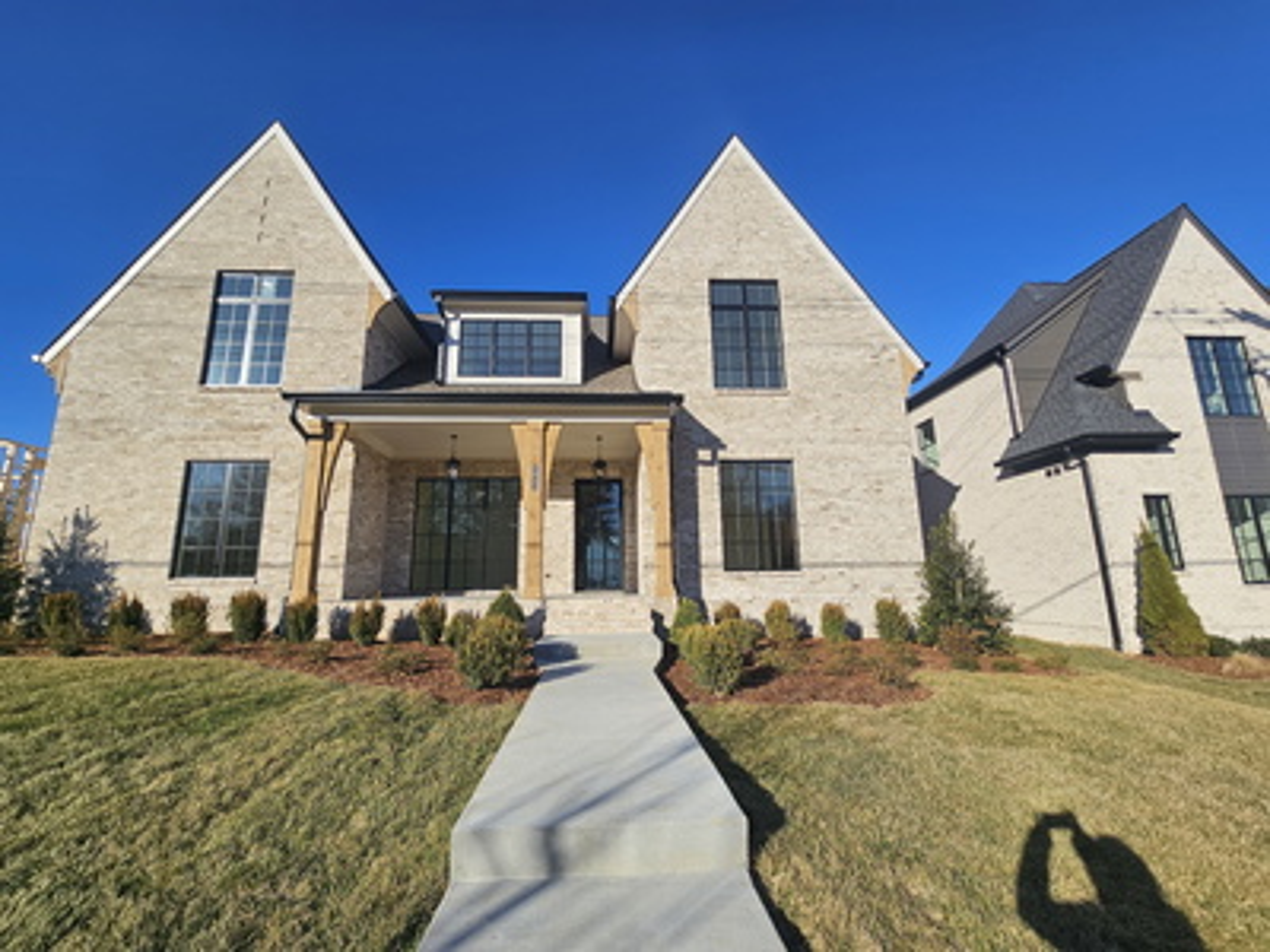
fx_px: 477
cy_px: 476
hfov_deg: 106.2
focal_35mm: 13
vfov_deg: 89.9
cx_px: 635
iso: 50
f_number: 2.2
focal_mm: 2.2
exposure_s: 1/3336
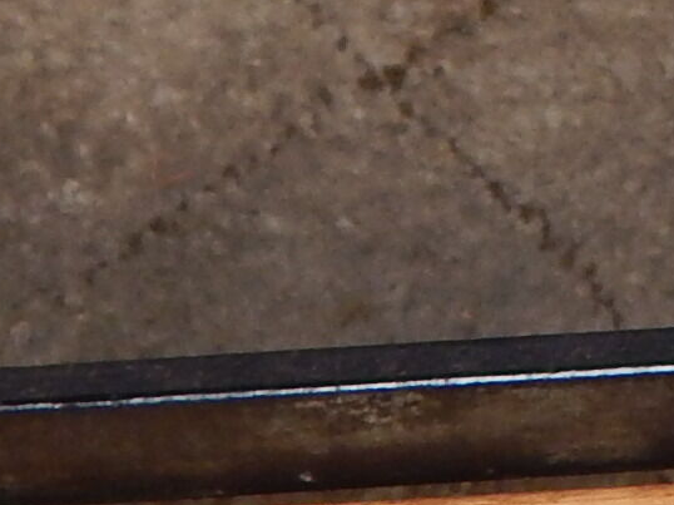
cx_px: 1563
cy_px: -563
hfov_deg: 10.2
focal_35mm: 170
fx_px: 3309
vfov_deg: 8.2
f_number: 3.2
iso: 200
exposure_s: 1/30
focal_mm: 5.1
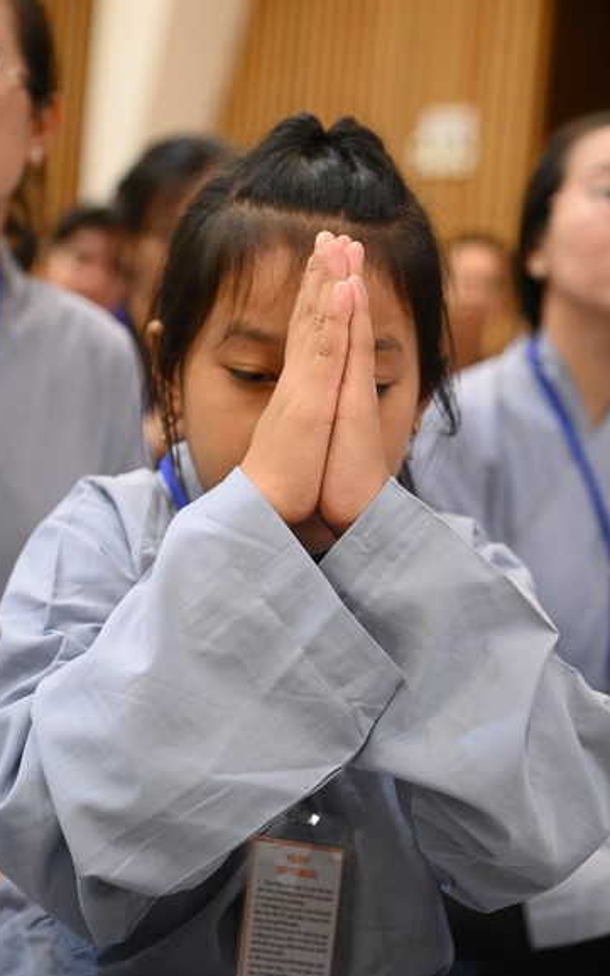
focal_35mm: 94
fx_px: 2498
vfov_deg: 22.1
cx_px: 274
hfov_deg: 13.9
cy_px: 428
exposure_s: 1/160
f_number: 4
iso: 6400
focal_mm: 82
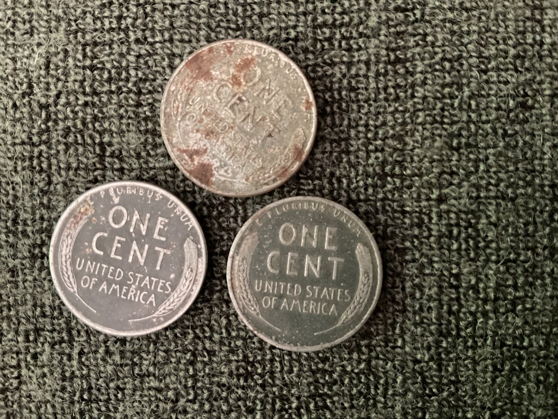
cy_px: 210
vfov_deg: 48.2
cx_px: 279
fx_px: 468
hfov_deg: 61.7
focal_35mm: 29
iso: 500
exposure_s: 1/25
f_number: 1.8
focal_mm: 3
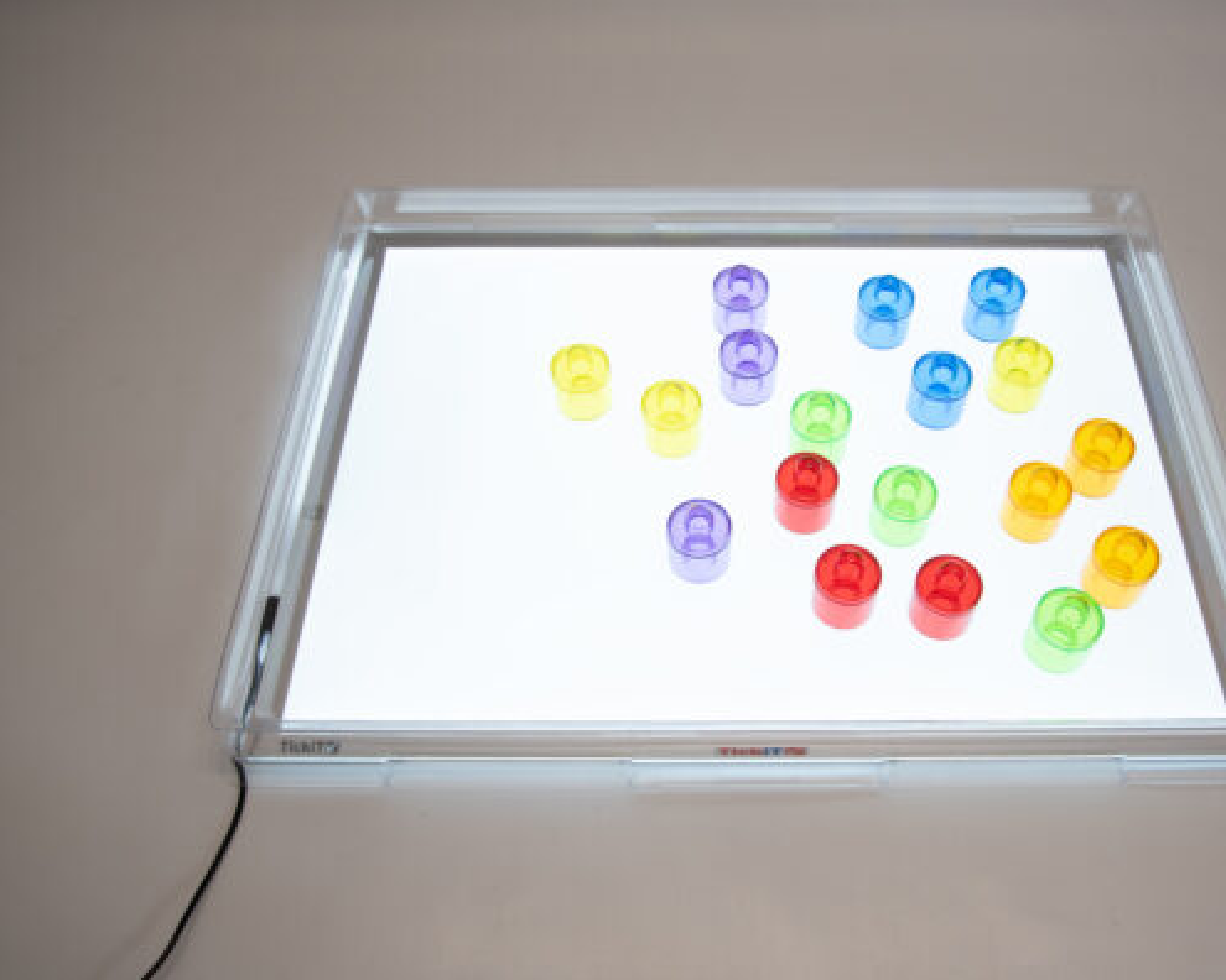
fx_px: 1197
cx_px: 721
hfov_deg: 53.9
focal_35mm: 33
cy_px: 491
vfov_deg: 44.5
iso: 1000
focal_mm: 29
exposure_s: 1/125
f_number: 7.1
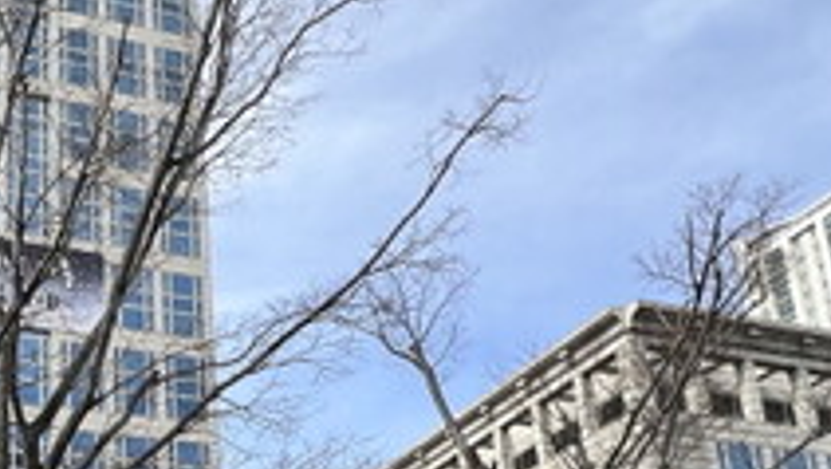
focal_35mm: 47
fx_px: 1036
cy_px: 577
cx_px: 95
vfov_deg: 23.1
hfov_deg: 40.6
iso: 32
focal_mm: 1.57
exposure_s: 1/747
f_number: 1.8
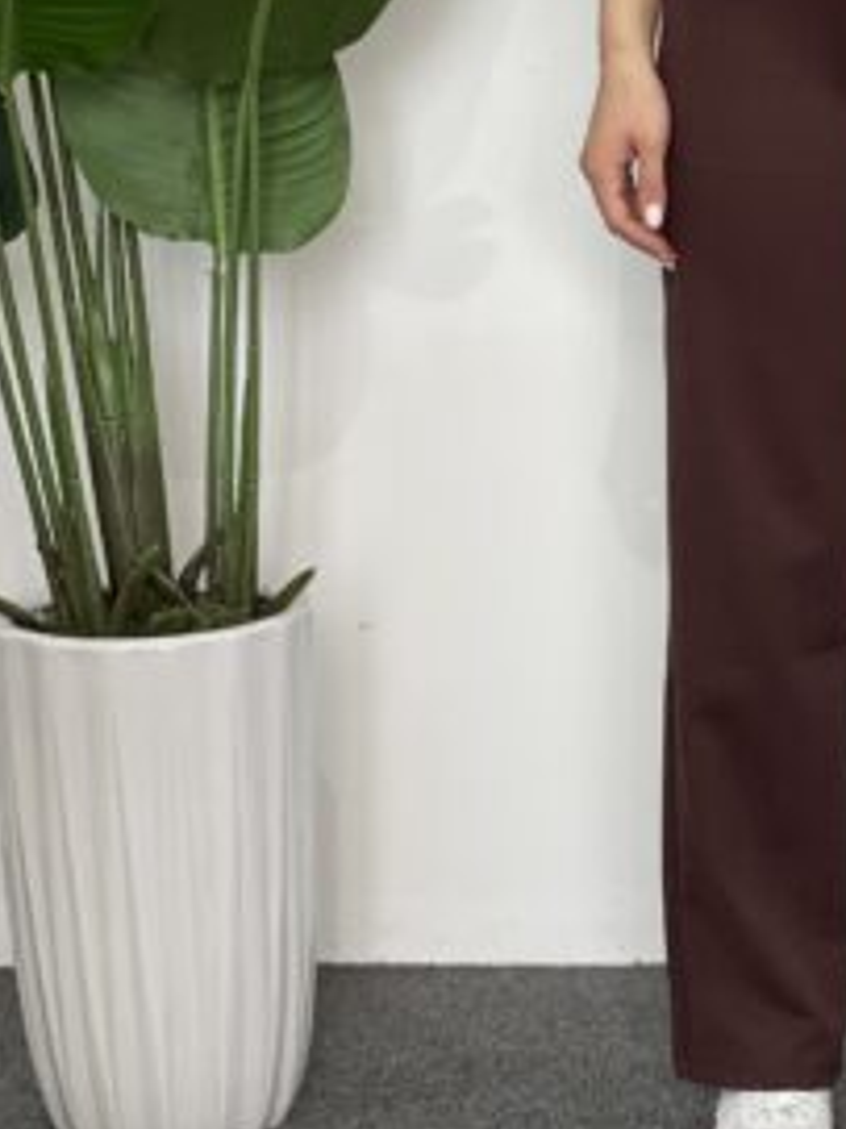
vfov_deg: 17.1
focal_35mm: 115
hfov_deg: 12.7
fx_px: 3750
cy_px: 462
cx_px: 896
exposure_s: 1/100
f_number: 2
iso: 80
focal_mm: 6
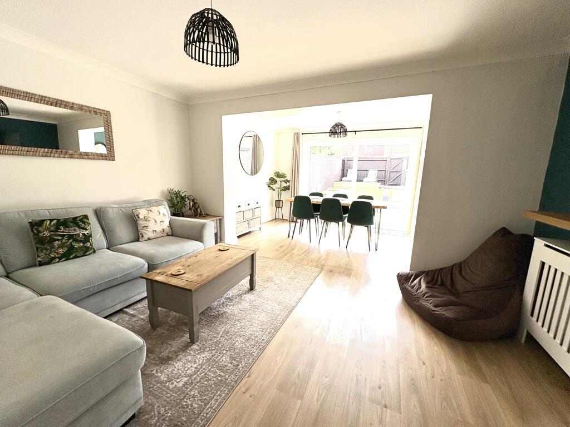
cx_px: 285
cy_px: 214
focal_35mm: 14
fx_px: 231
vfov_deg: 85.7
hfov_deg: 102.1
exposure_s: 1/131
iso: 64
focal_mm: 2.22
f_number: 2.2
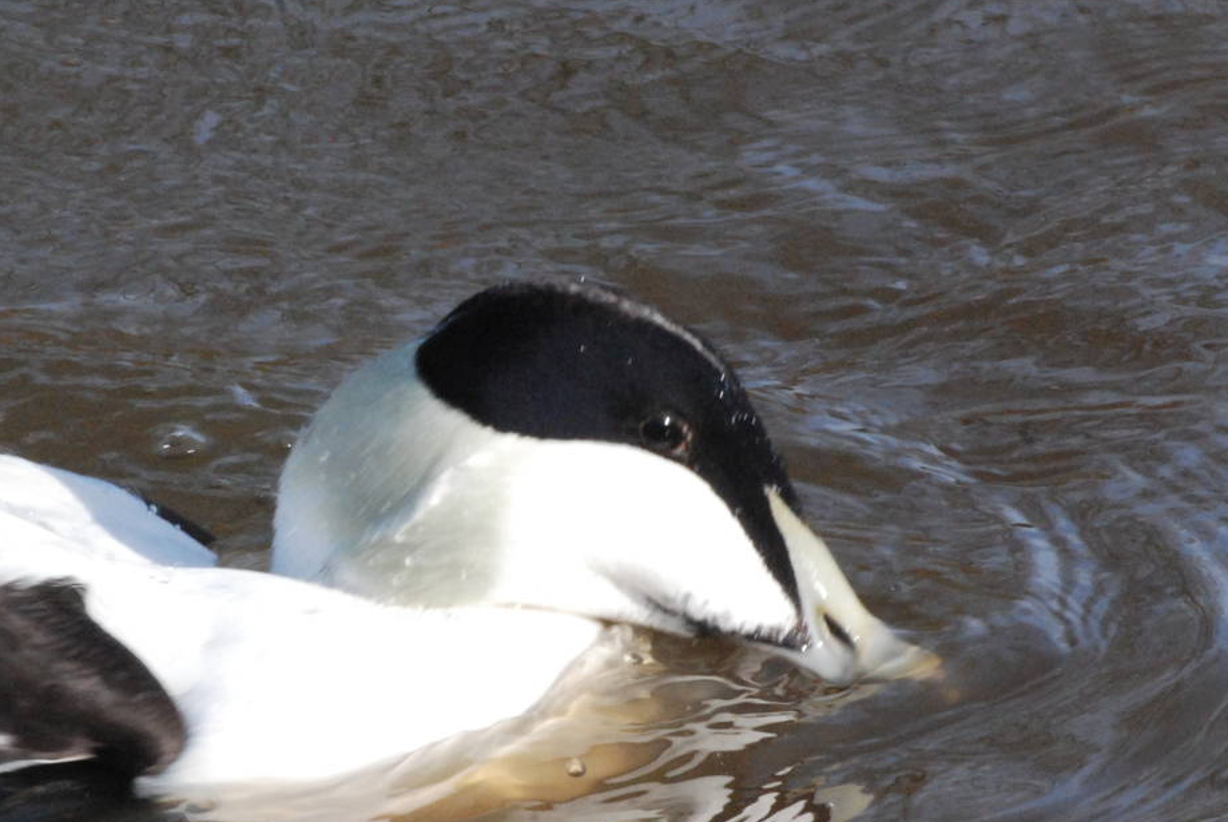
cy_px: 486
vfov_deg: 2.2
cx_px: 404
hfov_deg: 3.3
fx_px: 21411
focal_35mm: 627
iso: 1600
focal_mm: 240
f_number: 30
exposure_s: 1/160
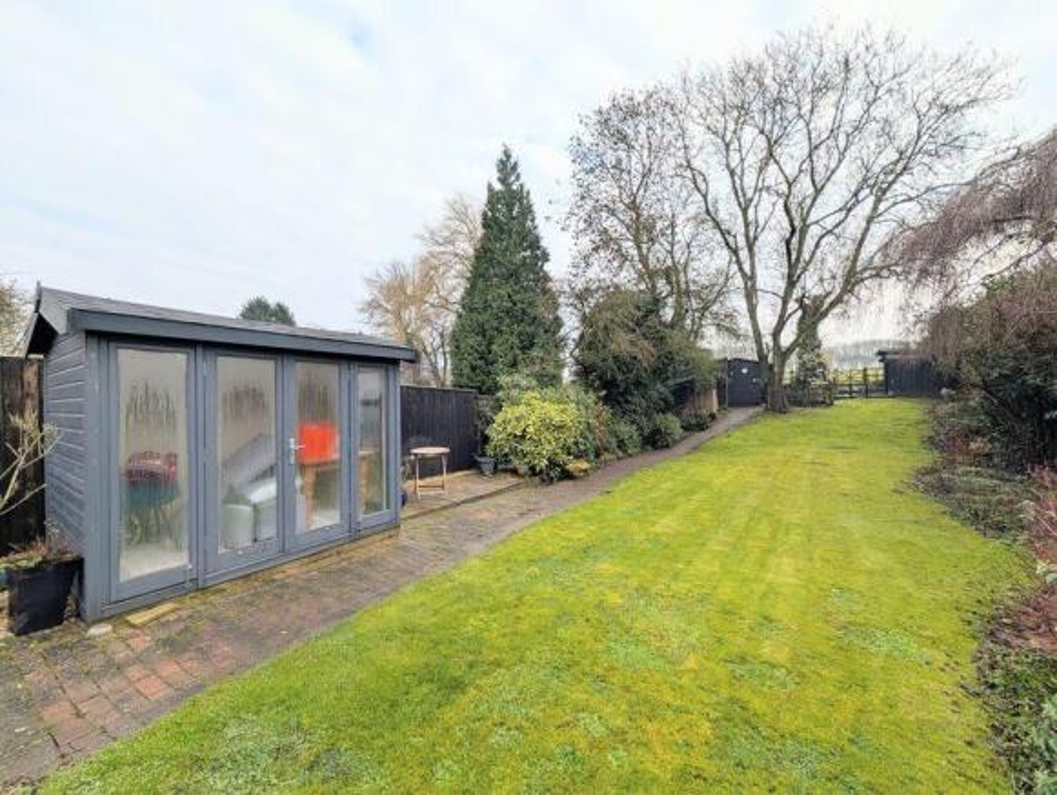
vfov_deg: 94.6
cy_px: 398
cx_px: 528
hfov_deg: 110.5
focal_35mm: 12
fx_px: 367
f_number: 1.7
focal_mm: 2.02
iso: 44
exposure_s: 1/901
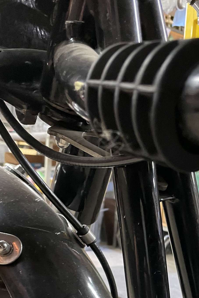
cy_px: 253
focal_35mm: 53
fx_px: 440
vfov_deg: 35.8
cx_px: 174
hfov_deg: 24.9
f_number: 1.6
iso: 500
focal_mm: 4.2
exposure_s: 1/33
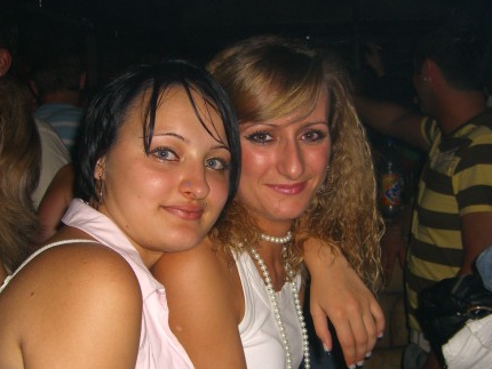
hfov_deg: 36.2
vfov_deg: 27.5
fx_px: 754
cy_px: 227
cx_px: 248
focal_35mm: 53
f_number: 2.8
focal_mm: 7.9
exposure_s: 1/60
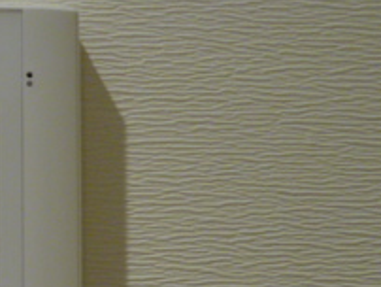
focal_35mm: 114
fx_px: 1256
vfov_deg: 12.6
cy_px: 389
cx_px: -108
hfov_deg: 16.4
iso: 200
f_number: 3.5
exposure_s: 1/8
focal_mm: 6.4
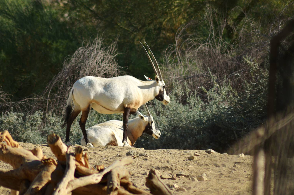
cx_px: 148
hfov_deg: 4.4
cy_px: 101
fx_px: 3831
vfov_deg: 2.9
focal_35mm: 470
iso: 280
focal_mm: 300
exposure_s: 1/2000
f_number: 5.6
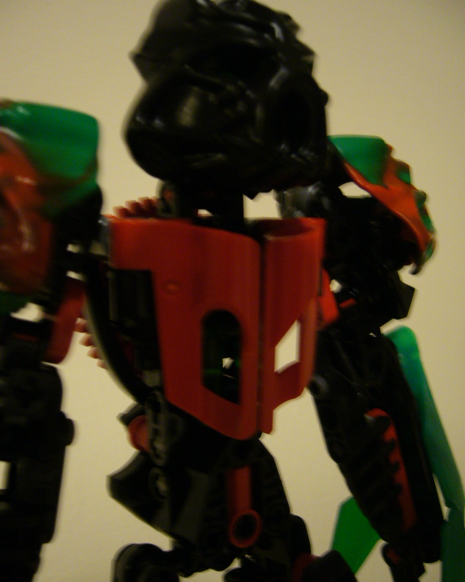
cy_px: 298
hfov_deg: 40.1
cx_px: 236
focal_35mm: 37
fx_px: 637
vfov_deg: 49.1
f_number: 2.8
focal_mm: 5.8
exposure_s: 1/4
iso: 200
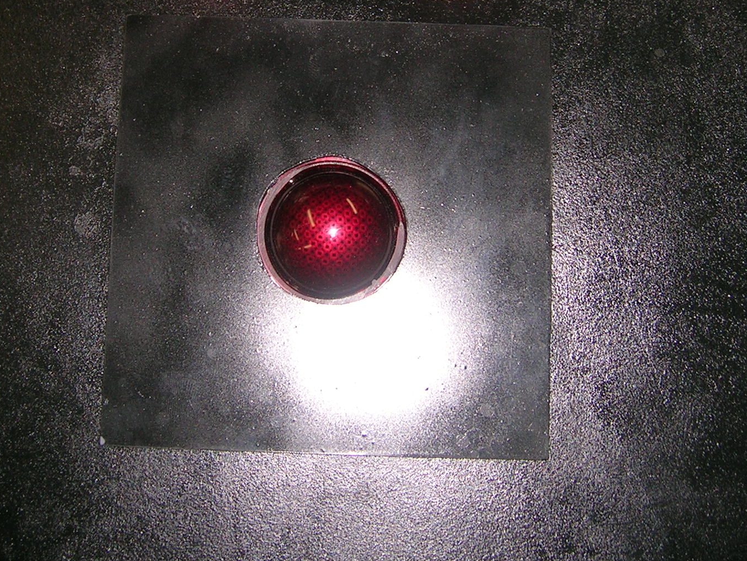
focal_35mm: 53
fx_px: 1144
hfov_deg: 36.1
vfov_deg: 27.2
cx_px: 340
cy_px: 148
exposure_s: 1/60.1
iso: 50
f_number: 2.8
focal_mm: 5.4
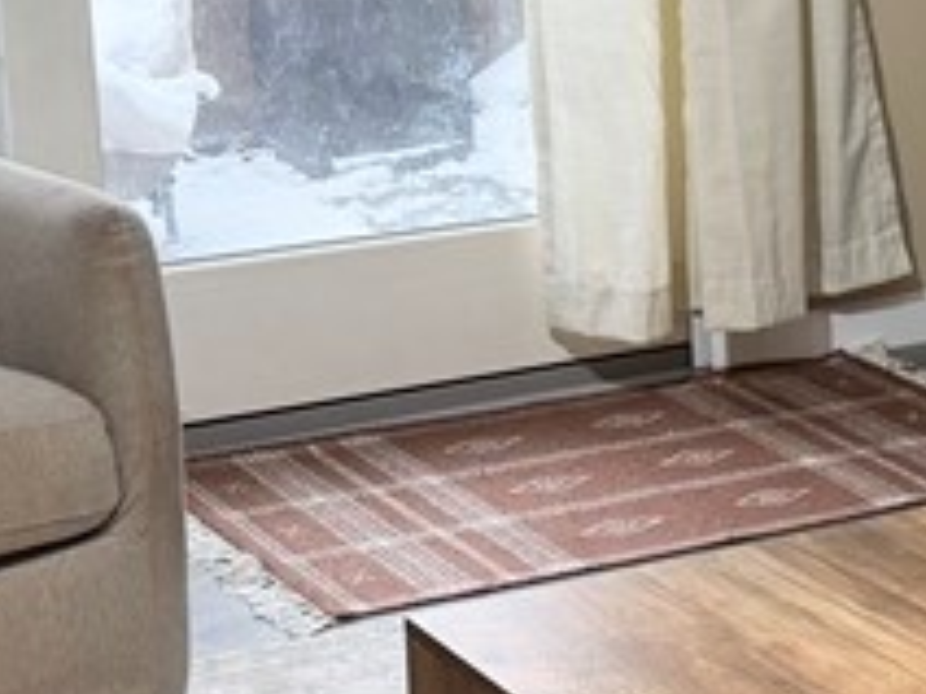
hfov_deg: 15.1
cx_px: 1581
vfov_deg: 12.7
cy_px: 196
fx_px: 3103
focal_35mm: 116
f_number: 1.78
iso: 125
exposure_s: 1/60
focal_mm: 6.76
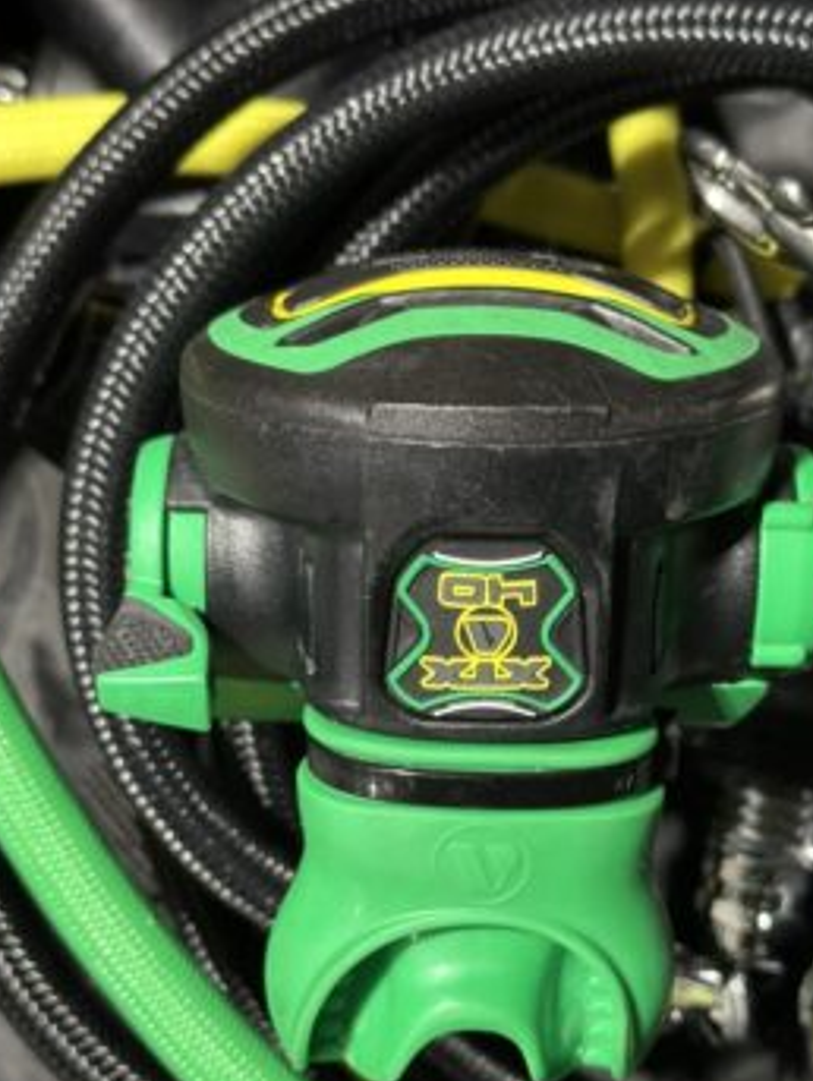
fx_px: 1969
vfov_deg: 30.6
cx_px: 488
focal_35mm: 63
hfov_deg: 23.3
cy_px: 627
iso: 400
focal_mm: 6.86
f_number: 1.78
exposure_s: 1/40
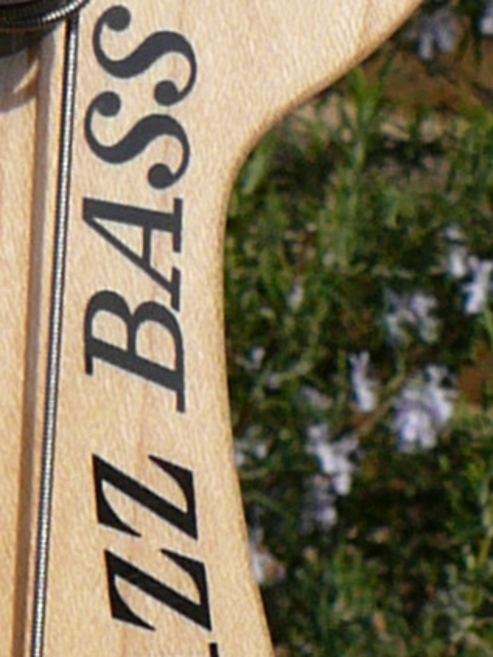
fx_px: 4028
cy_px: 954
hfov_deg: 7.0
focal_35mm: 212
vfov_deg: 9.1
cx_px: -16
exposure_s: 1/800
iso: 80
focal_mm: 5.2
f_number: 5
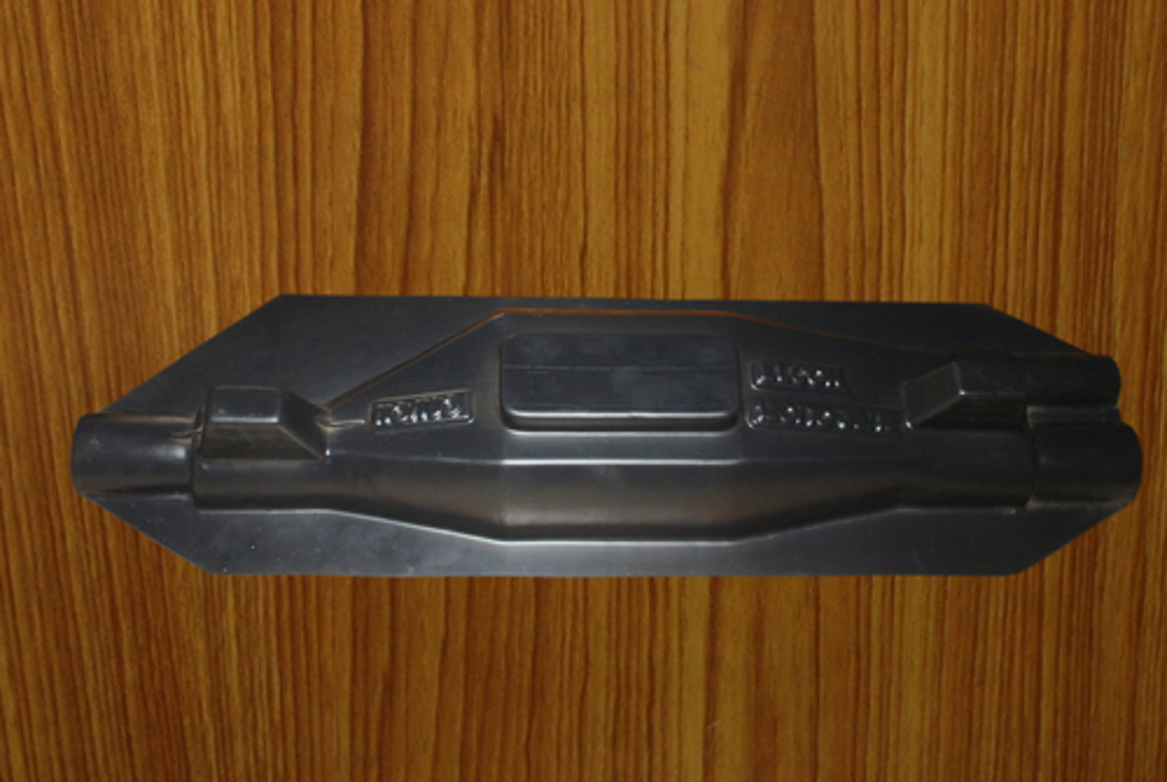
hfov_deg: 61.9
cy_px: 391
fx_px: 974
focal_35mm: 30
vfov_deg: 43.7
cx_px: 584
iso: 200
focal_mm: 20
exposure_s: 1/125
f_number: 10
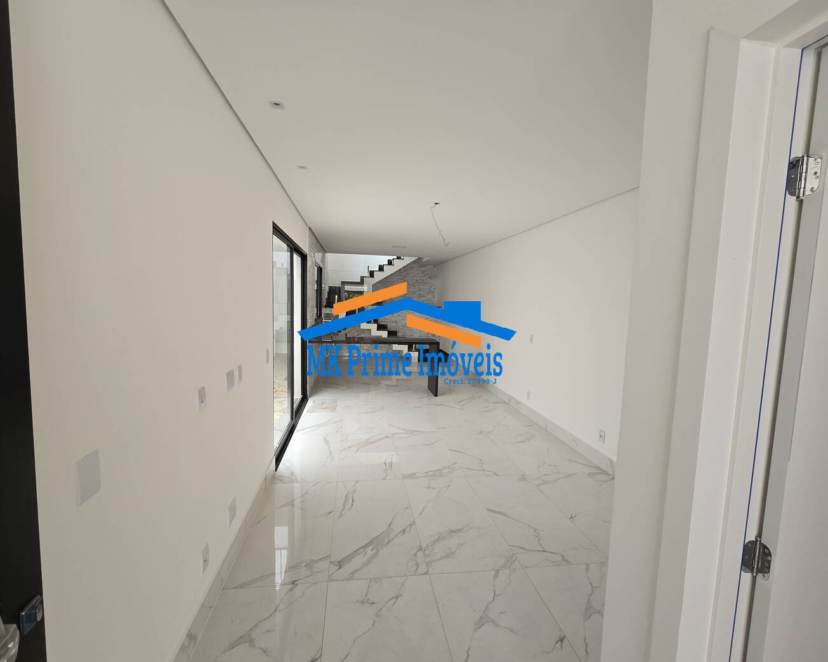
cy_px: 334
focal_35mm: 14
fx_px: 343
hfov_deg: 100.7
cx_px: 407
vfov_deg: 88.0
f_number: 2.2
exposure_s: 1/60
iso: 100
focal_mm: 2.2
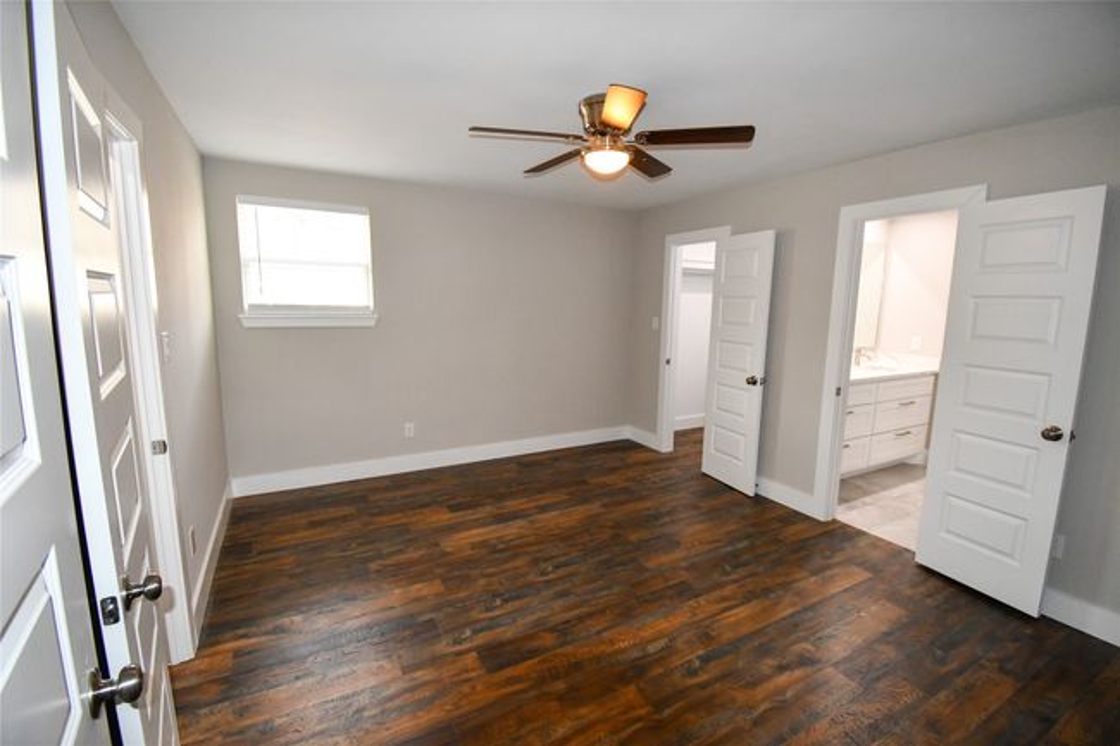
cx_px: 560
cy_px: 373
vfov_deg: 77.3
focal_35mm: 15
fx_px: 467
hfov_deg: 100.4
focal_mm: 10
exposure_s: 1/100
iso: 1600
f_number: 5.6
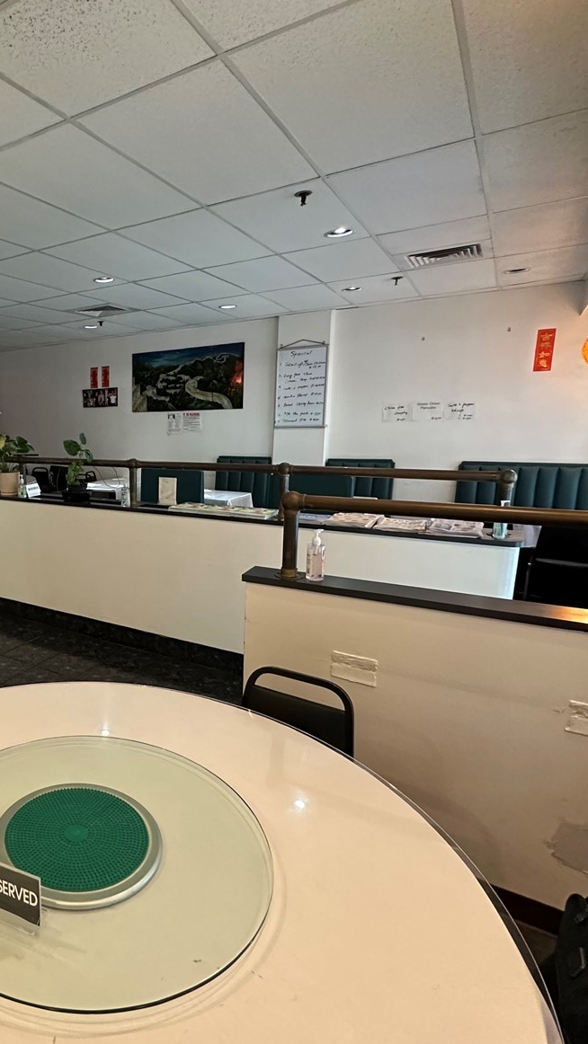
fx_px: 582
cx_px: 67
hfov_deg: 48.4
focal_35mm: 21
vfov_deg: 83.8
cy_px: 529
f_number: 2.2
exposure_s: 1/60
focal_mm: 2.22
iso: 500
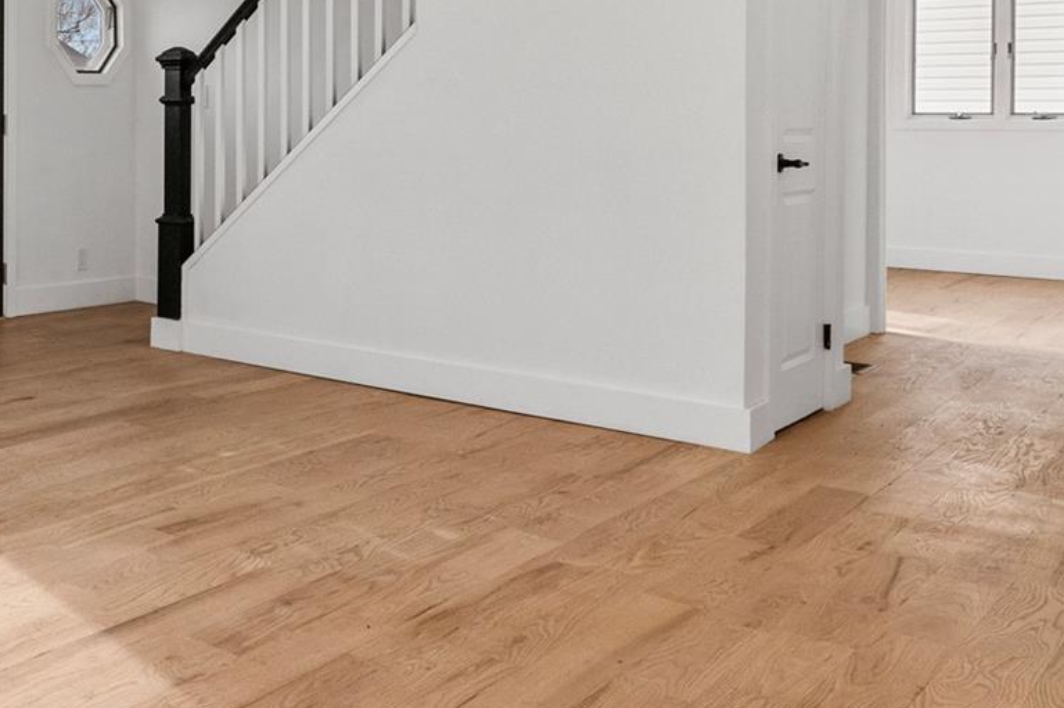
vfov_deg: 32.2
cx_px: -127
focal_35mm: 40
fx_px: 1181
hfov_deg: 39.1
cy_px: 118
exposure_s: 1/125
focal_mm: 15
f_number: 8
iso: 500
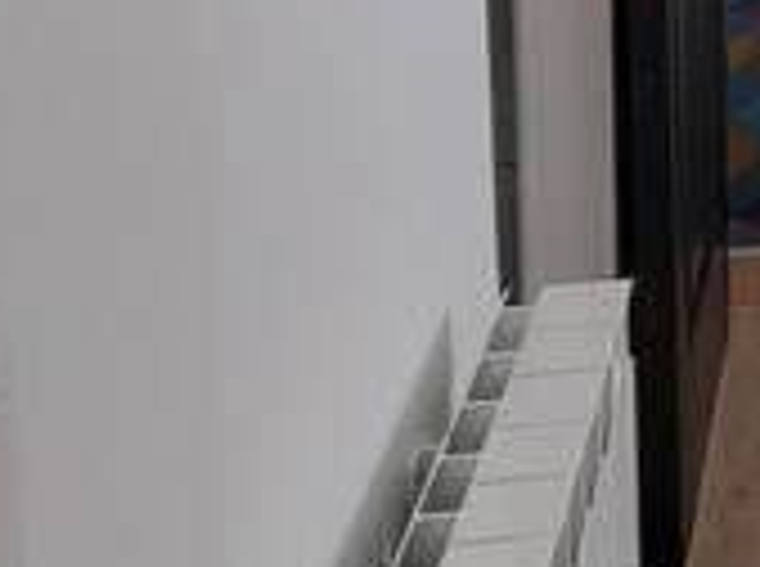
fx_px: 2563
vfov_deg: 12.0
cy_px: -306
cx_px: 1713
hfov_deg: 13.4
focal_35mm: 117
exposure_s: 1/60
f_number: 2
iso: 25
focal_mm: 4.6
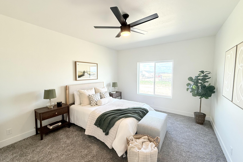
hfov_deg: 100.4
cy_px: 80
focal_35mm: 15
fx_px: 101
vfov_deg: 77.3
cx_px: 121
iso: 125
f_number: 2.2
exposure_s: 1/120
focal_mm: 2.22
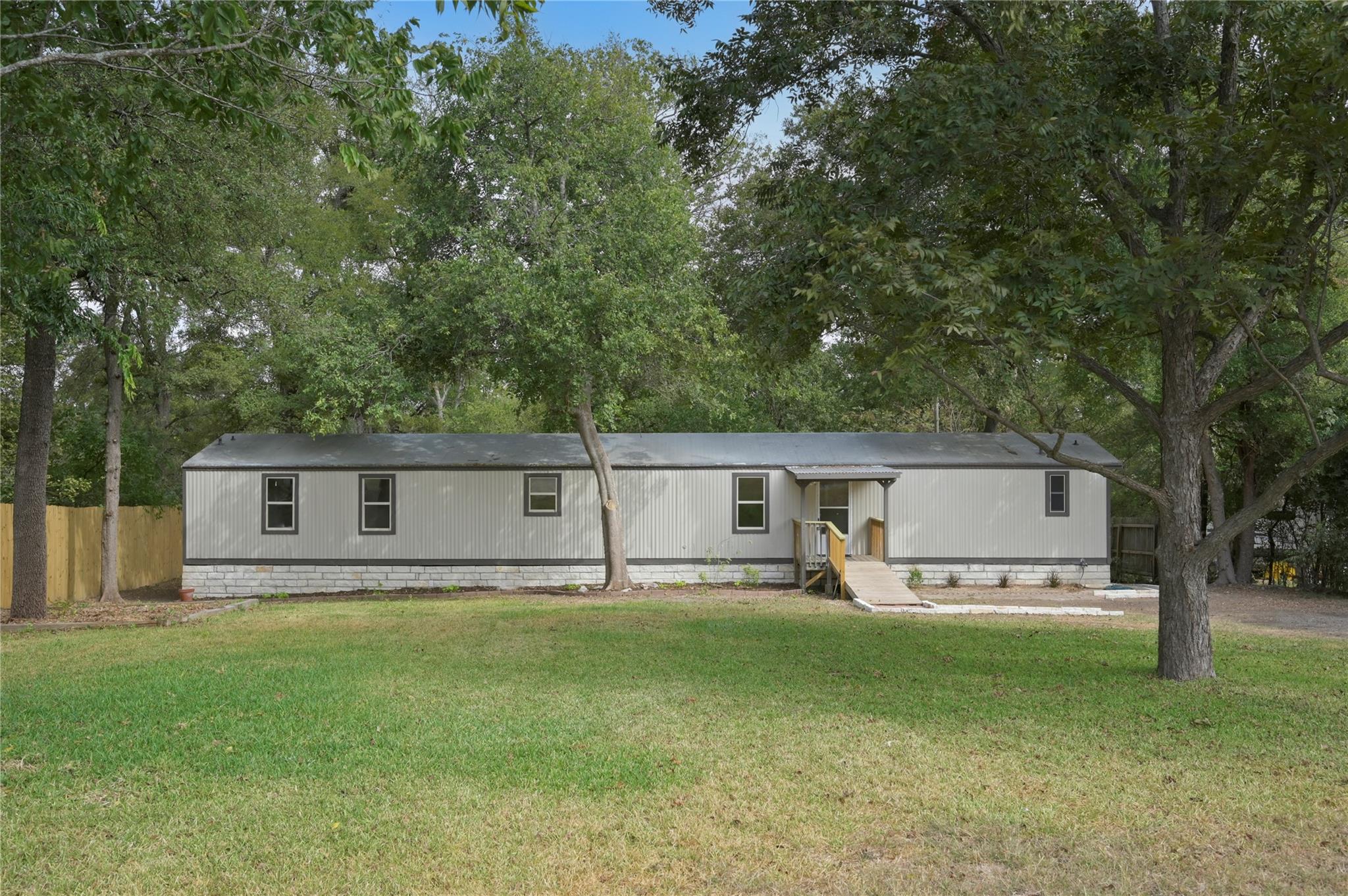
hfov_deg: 62.0
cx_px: 674
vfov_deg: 43.5
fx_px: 1122
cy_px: 448
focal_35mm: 30
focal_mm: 30
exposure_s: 1/2000
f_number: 8
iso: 800
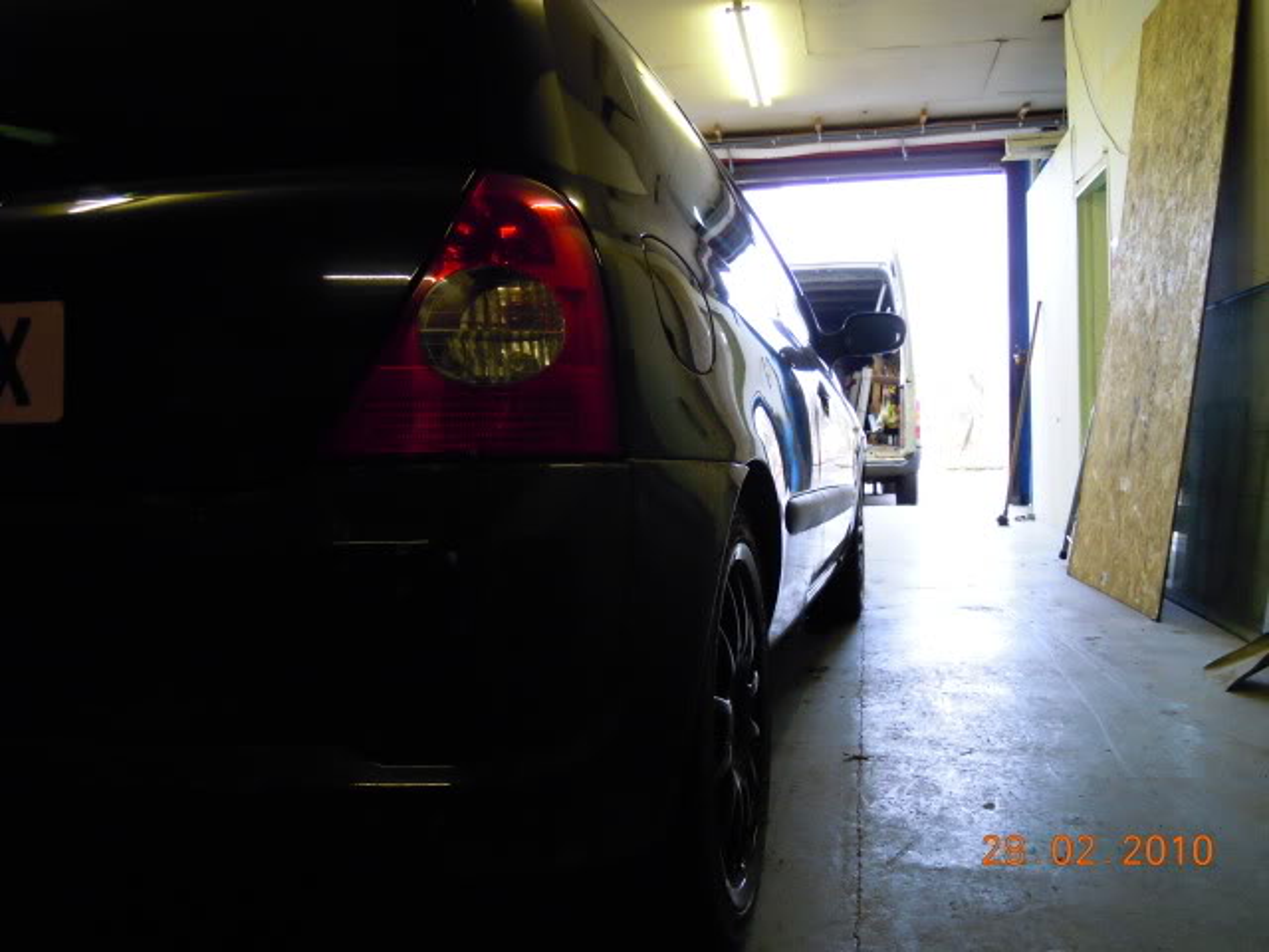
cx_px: 634
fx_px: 1026
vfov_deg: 49.7
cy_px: 476
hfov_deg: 63.4
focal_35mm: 28
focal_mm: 5
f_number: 2.7
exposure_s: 1/30
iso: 400
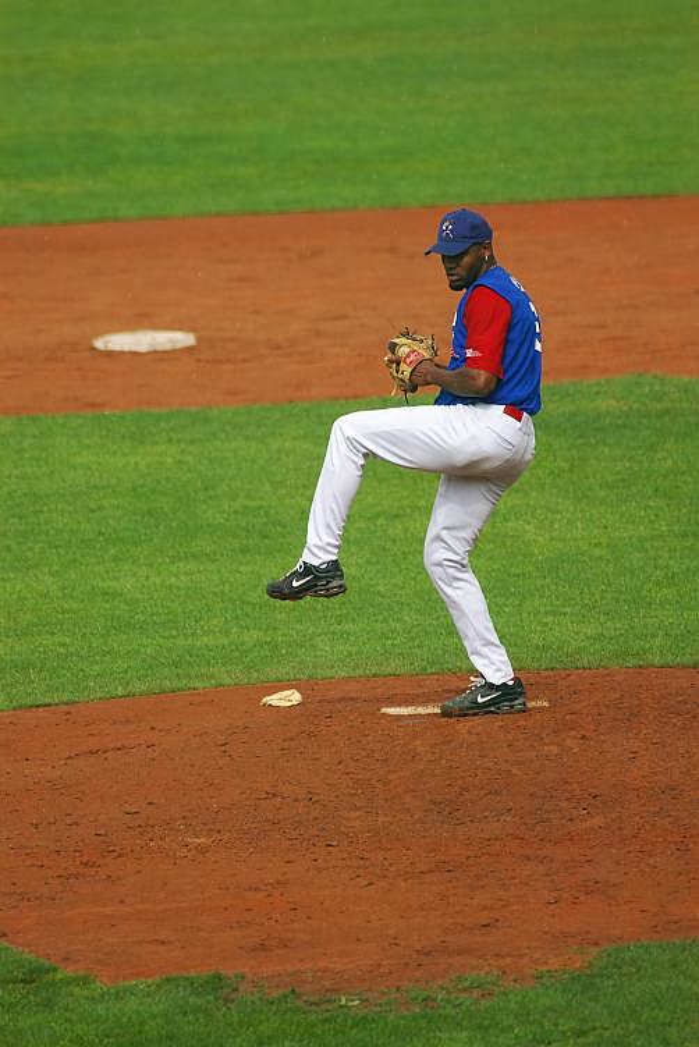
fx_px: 13093
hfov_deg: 3.1
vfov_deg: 4.6
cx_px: 350
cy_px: 524
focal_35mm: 450
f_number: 4.5
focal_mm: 300
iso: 200
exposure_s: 1/800
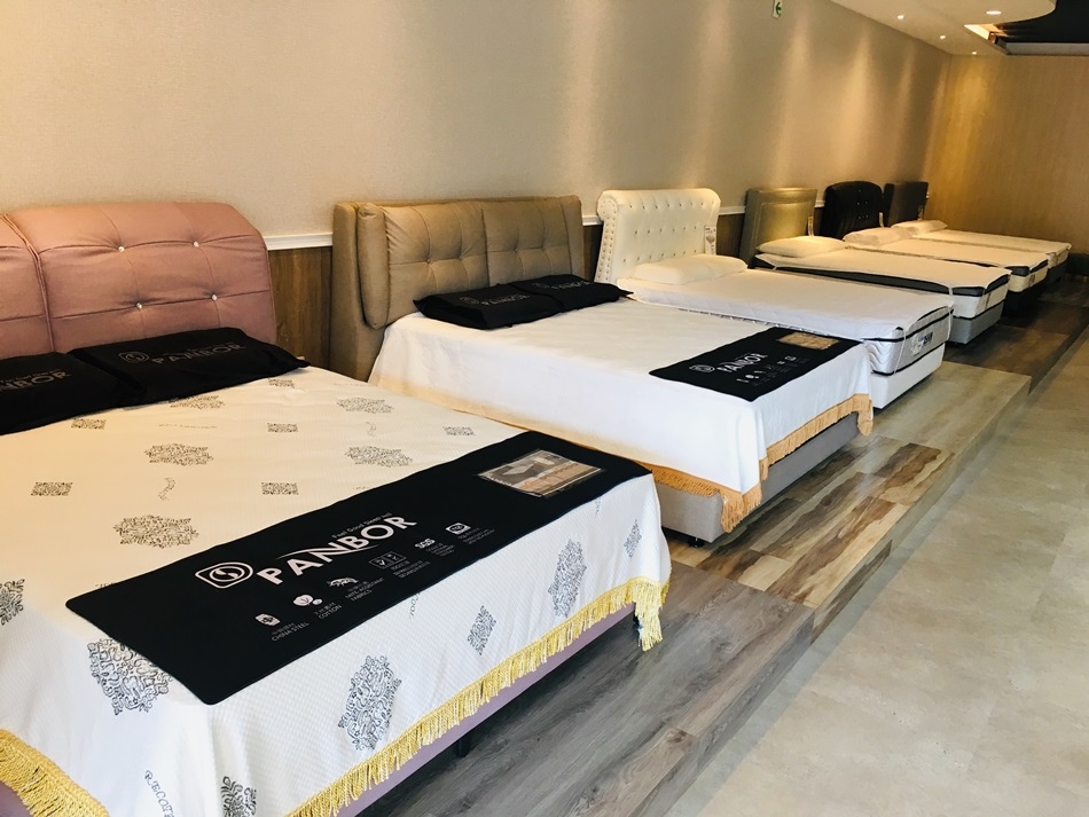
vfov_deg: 48.2
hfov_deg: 61.6
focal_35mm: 29
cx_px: 544
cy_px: 408
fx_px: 913
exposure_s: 1/30
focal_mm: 4.15
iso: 32
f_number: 2.2
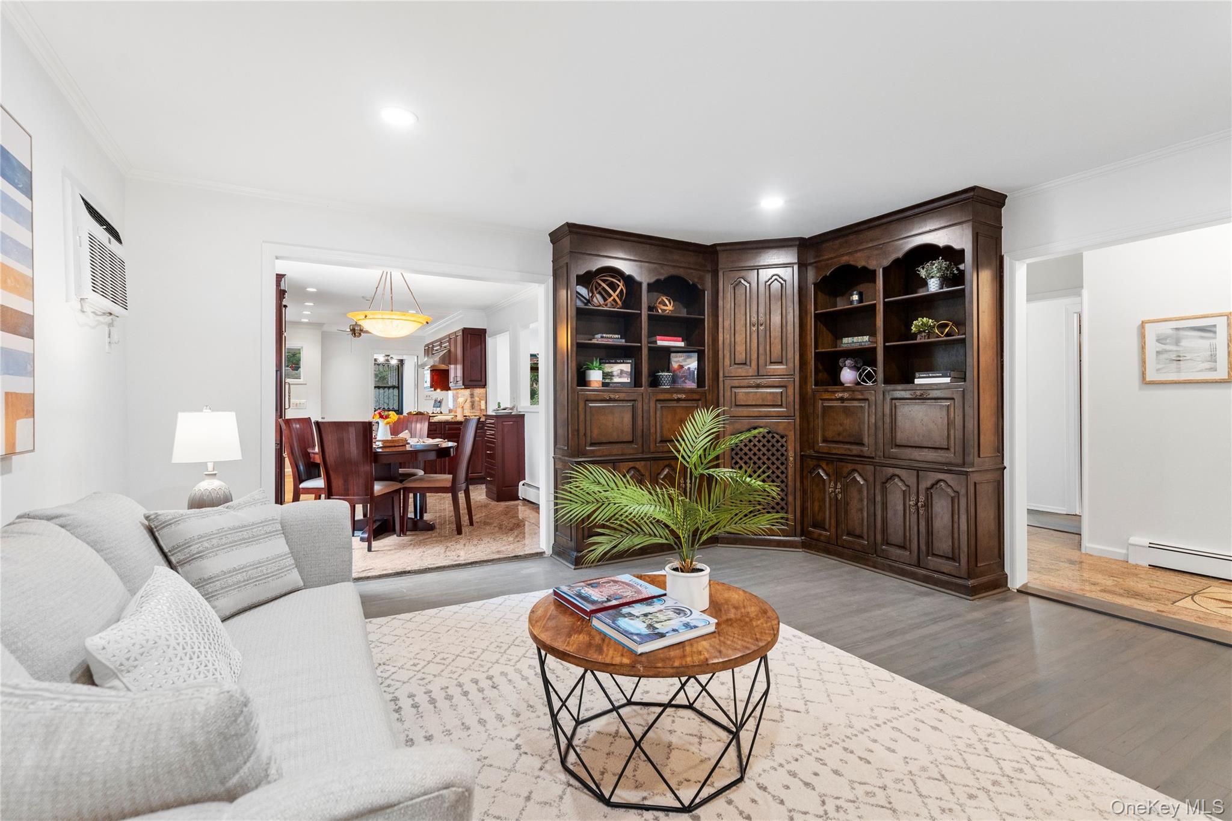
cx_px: 616
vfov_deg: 73.7
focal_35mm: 16
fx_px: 547
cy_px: 410
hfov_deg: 96.7
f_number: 5.6
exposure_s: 1/15
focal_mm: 16
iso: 800
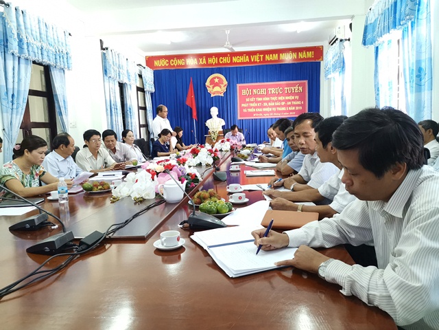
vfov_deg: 51.4
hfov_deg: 65.3
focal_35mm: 27
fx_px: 342
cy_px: 165
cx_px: 220
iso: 320
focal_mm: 4.75
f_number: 1.8
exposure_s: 1/33.3
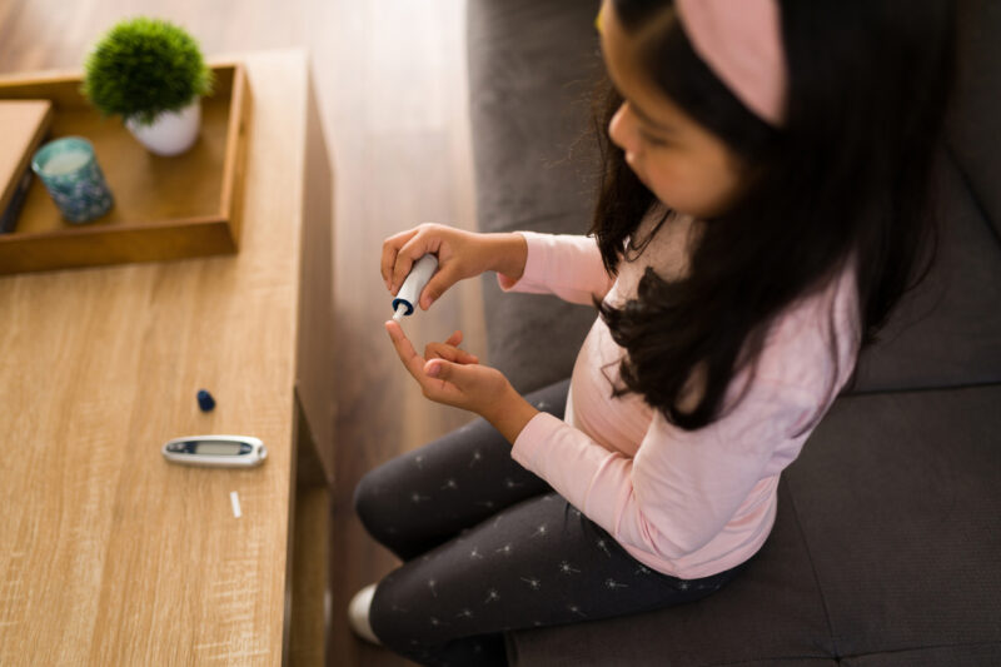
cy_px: 334
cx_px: 500
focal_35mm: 35
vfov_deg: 37.8
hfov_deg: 54.4
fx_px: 973
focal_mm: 35
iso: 400
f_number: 1.8
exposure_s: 1/160
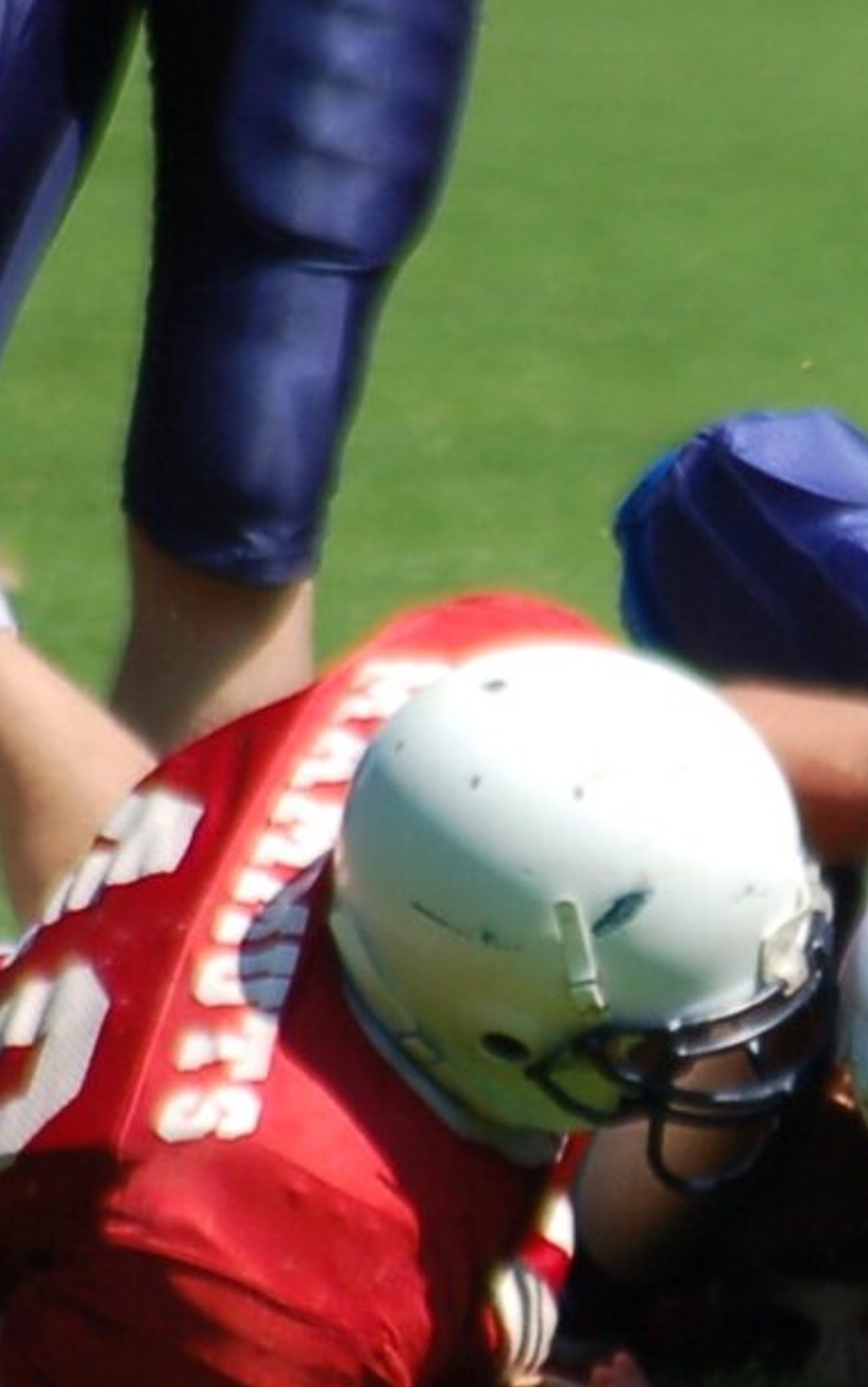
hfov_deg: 0.8
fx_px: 62204
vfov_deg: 1.3
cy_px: 1092
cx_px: 1165
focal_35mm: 1645
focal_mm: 300
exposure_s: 1/1000
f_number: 5.6
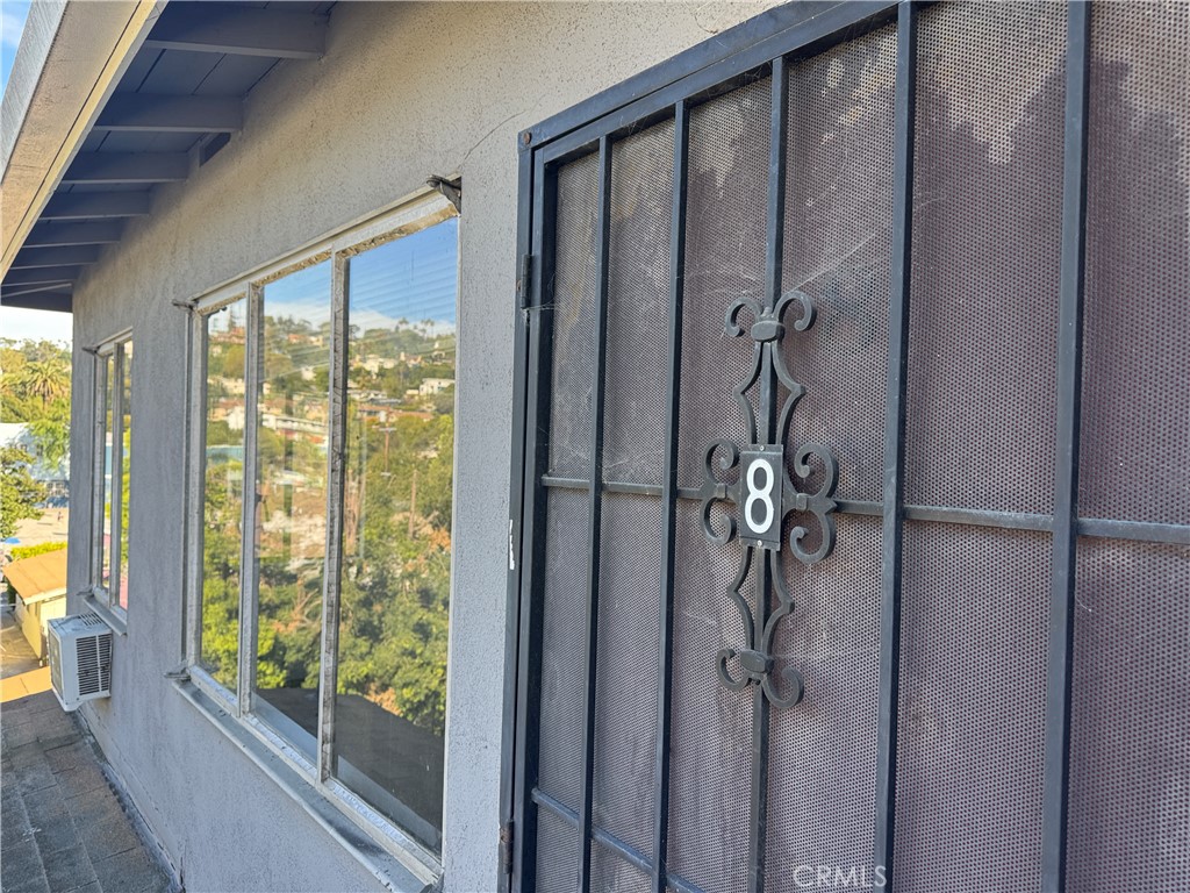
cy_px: 446
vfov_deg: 56.8
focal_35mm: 24
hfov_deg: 71.6
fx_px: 825
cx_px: 595
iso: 80
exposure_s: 1/417
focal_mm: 6.76
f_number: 1.78
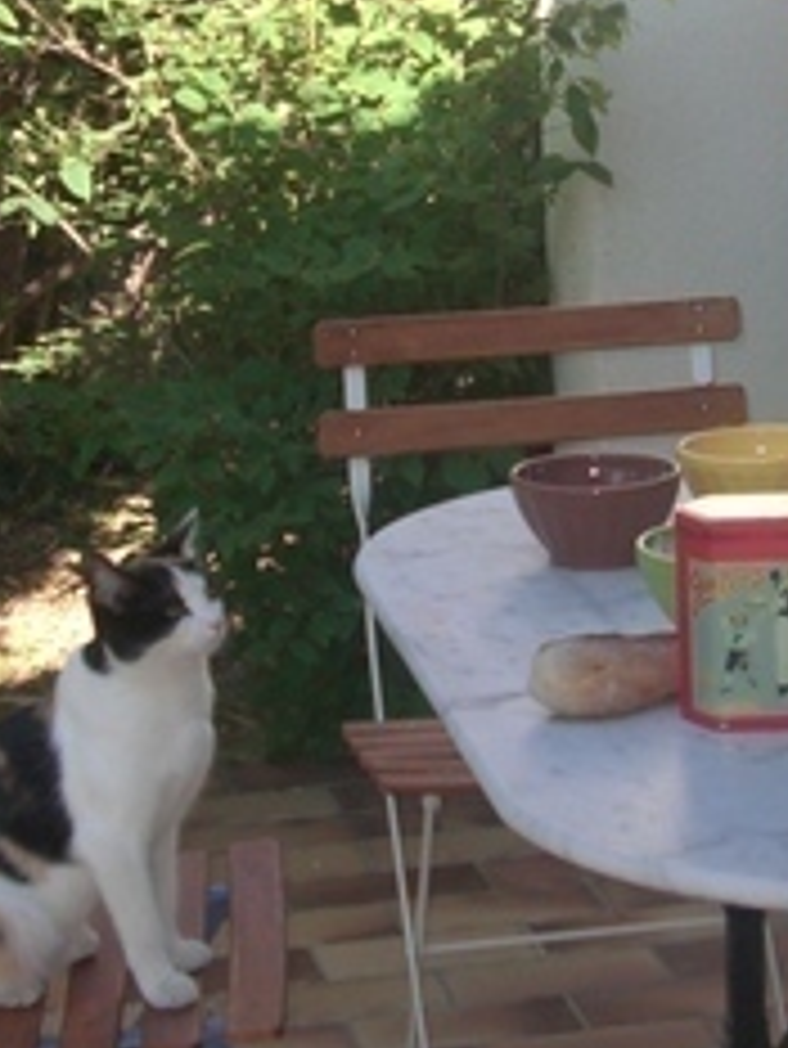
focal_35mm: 125
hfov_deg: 11.9
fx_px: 3791
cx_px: 540
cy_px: 229
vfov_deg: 15.7
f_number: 2.8
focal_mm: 7.9
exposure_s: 1/200
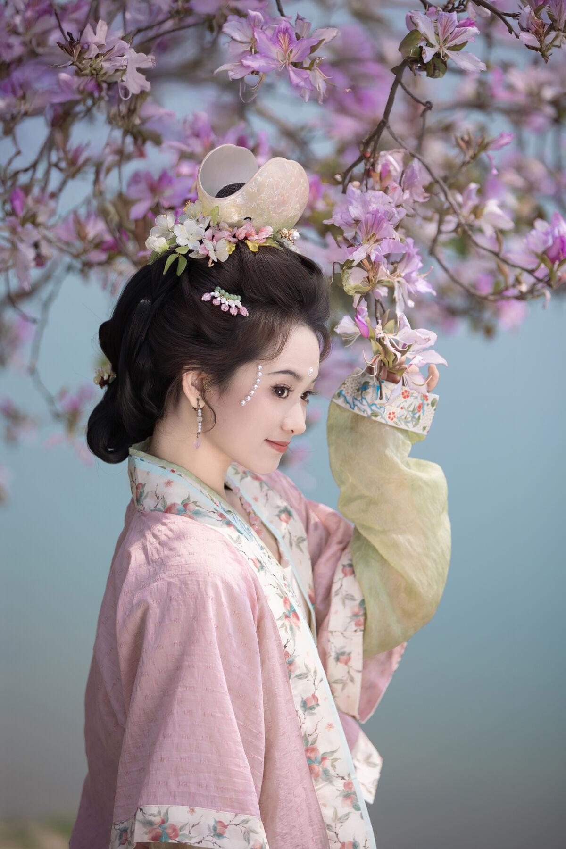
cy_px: 424
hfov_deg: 9.8
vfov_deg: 14.7
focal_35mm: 140
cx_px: 283
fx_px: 3301
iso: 100
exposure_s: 1/2000
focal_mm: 140
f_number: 2.8
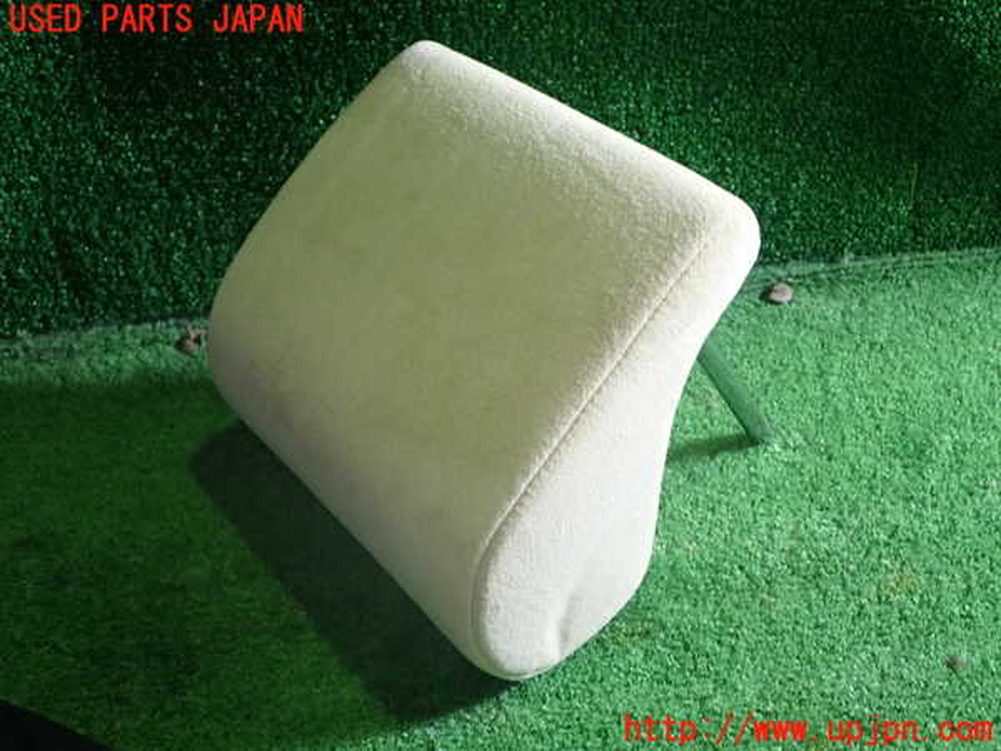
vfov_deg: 37.7
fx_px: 1099
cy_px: 376
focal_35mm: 38
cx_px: 500
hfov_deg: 49.0
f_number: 2.7
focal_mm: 6.83
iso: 250
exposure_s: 1/40
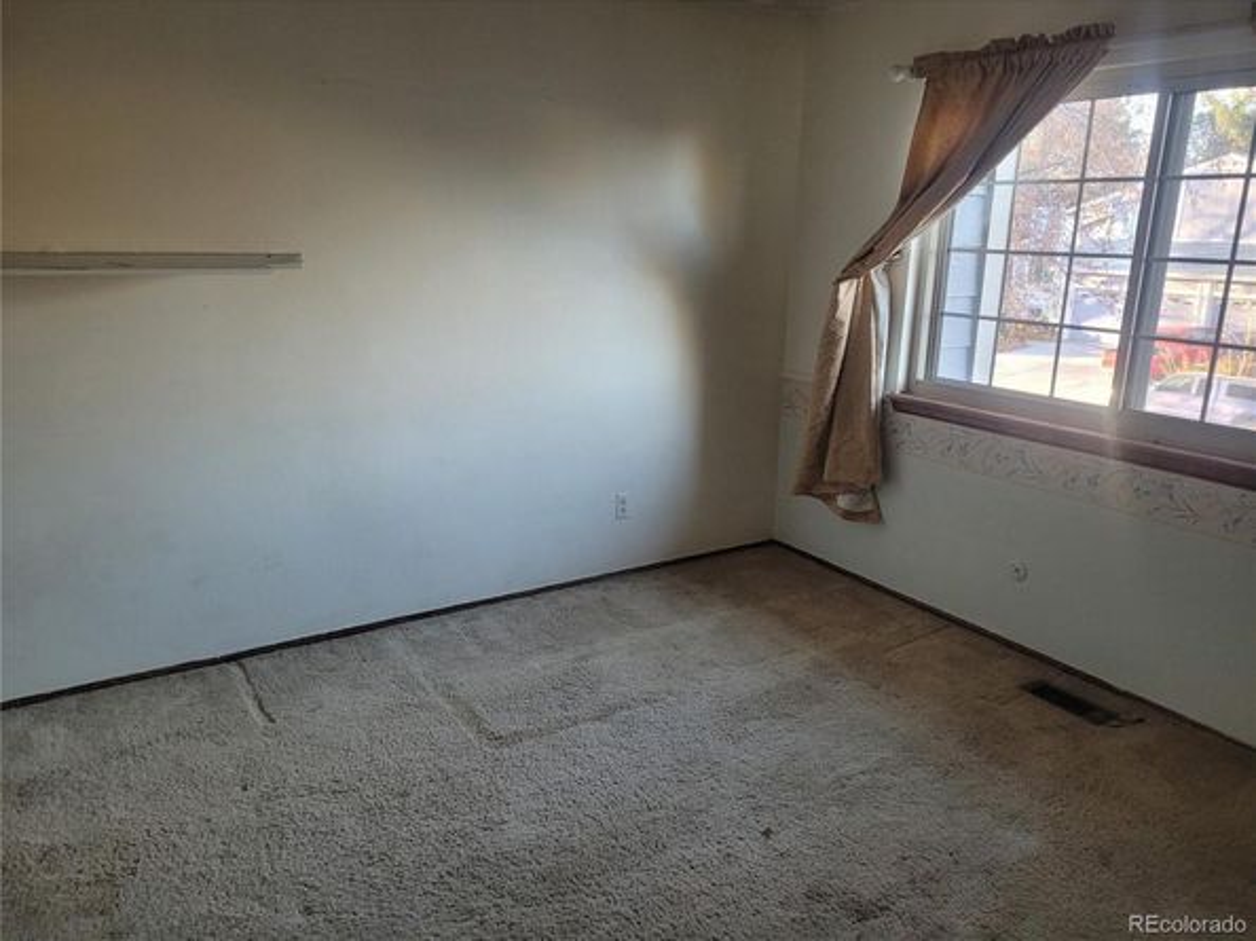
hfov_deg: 67.3
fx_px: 943
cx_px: 628
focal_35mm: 26
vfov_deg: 53.0
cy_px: 470
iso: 200
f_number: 1.8
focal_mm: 5.4
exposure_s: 1/60
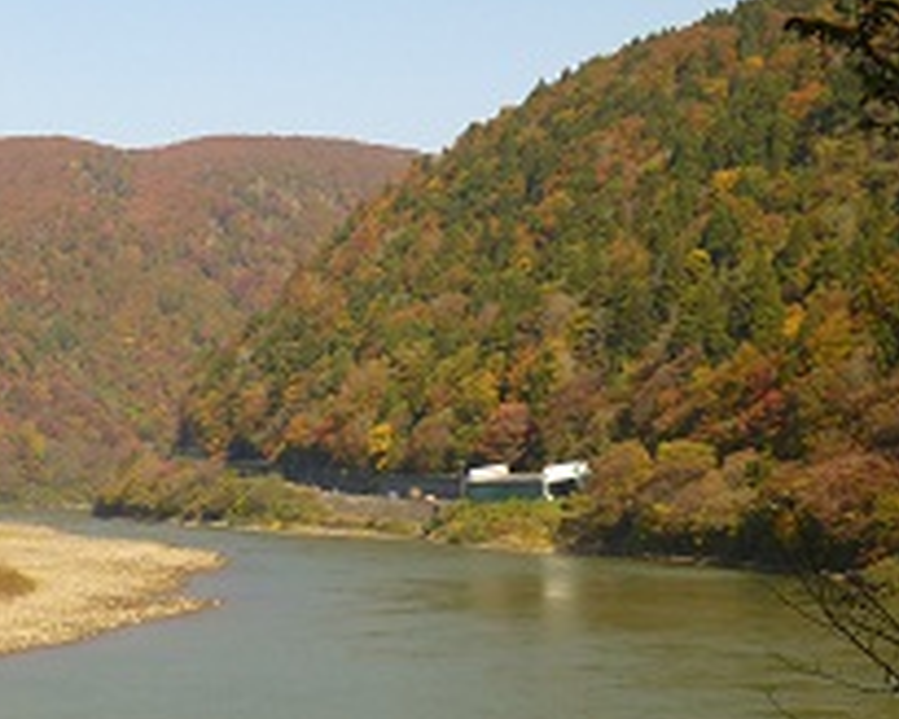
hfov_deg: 24.0
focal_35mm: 79
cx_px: 300
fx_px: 2102
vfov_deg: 19.2
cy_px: 596
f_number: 3.6
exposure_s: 1/640
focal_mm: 6.5
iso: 100
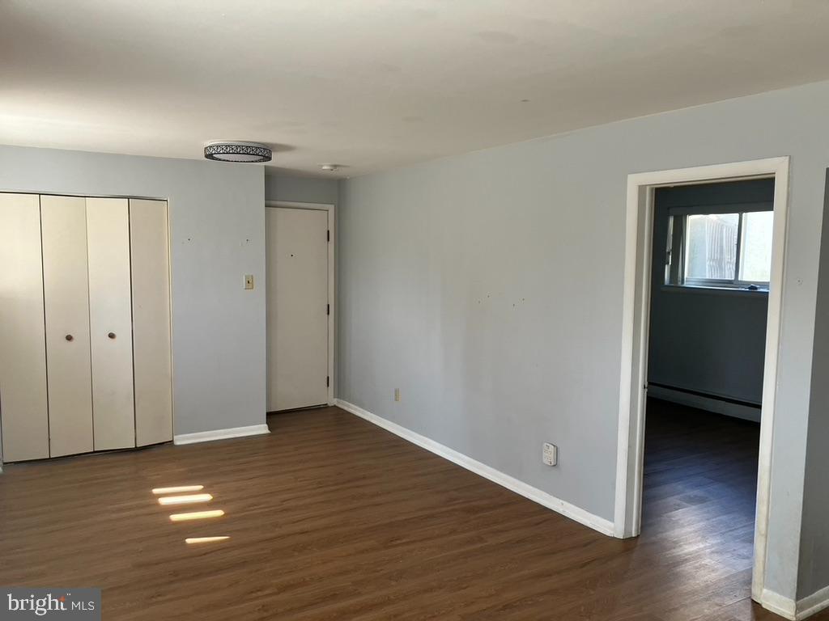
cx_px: 414
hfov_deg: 63.4
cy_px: 310
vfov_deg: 49.7
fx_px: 671
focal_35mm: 28
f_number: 1.8
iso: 80
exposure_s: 1/121
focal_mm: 3.99
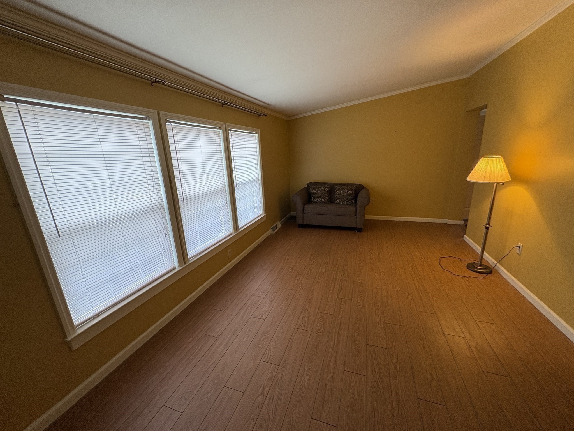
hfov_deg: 102.1
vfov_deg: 85.7
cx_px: 287
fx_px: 232
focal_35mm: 14
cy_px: 216
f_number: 2.2
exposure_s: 1/60
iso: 125
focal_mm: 2.22
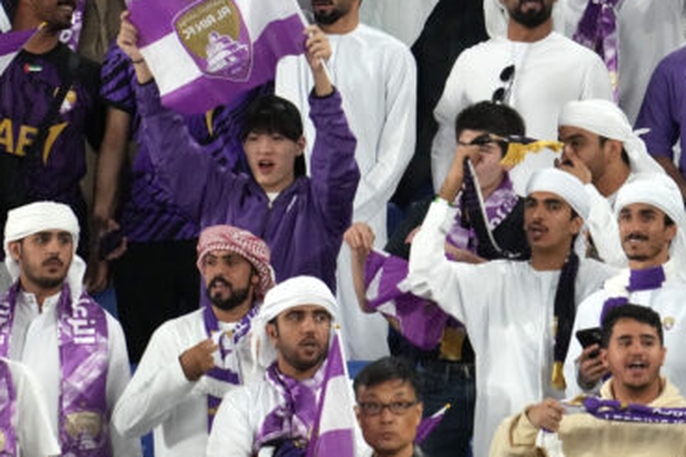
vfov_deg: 0.8
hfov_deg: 1.2
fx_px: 31687
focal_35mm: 1663
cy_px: -114
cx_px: 608
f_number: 6.3
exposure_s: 1/800
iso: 5000
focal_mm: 600
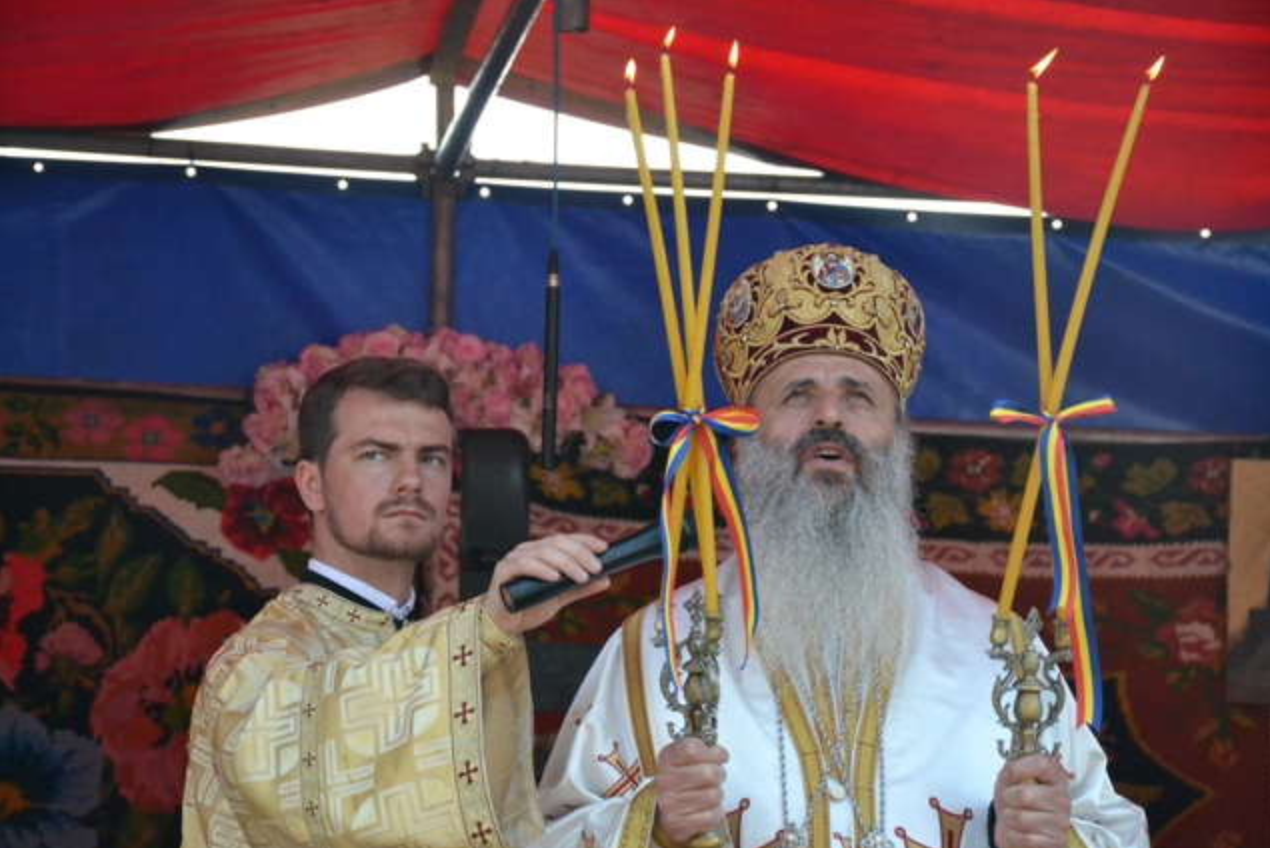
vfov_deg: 10.1
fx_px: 4800
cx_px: 638
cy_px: 425
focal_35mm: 136
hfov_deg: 15.1
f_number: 7.1
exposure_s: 1/1000
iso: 3200
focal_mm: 90
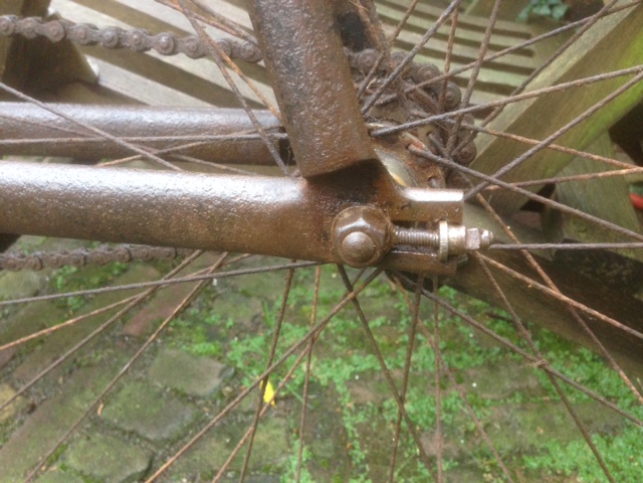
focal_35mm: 33
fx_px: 613
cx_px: 322
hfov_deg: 55.4
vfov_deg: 42.9
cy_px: 242
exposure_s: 1/20
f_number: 2.4
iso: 200
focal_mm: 4.12
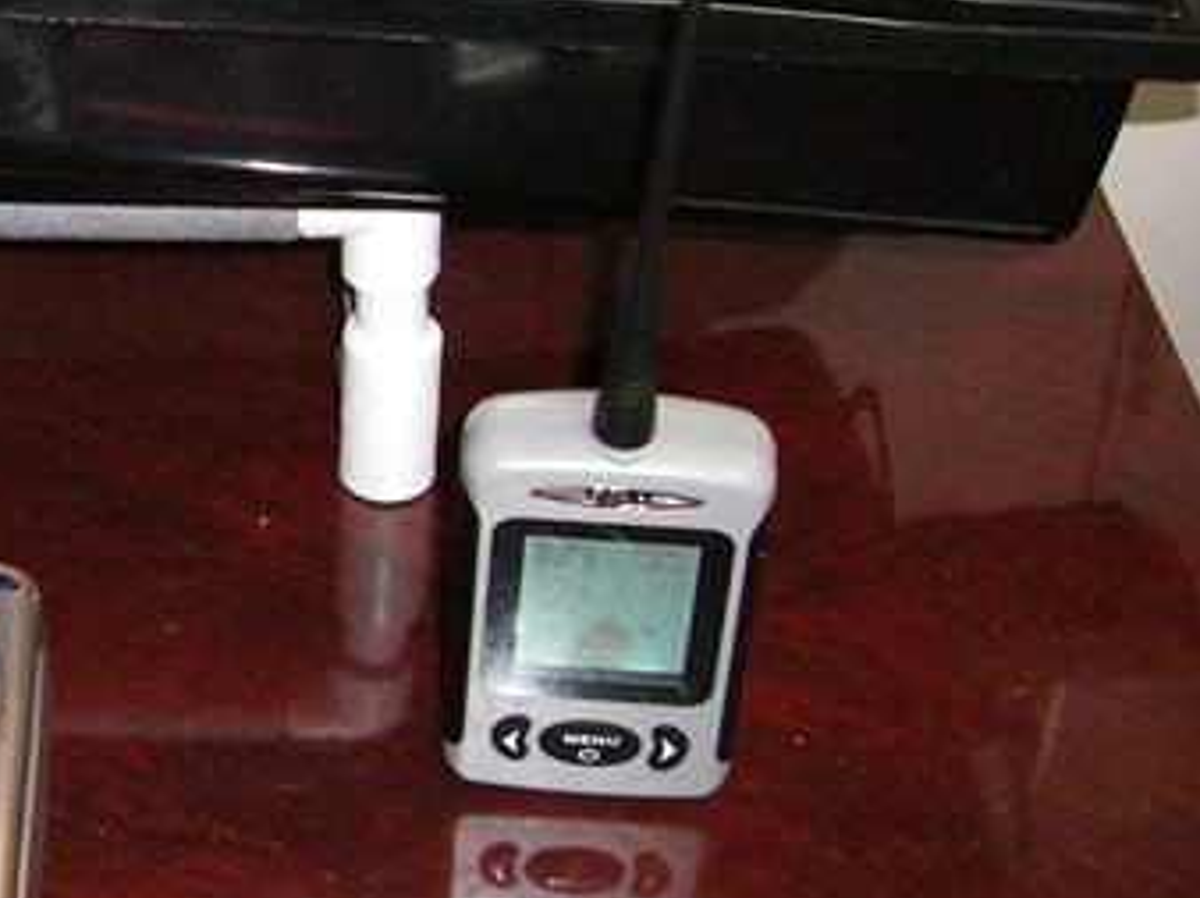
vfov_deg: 16.1
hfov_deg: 21.1
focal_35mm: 90
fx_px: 3118
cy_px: 32
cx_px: 14
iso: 400
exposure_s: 1/50
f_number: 2.7
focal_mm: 6.2
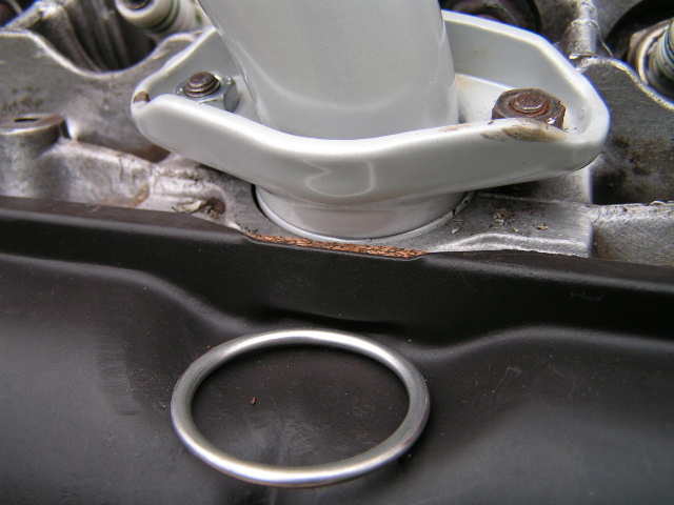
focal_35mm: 38
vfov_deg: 37.7
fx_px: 740
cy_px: 252
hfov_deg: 49.0
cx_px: 337
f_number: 2.8
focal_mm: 6.3
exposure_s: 1/40
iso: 50
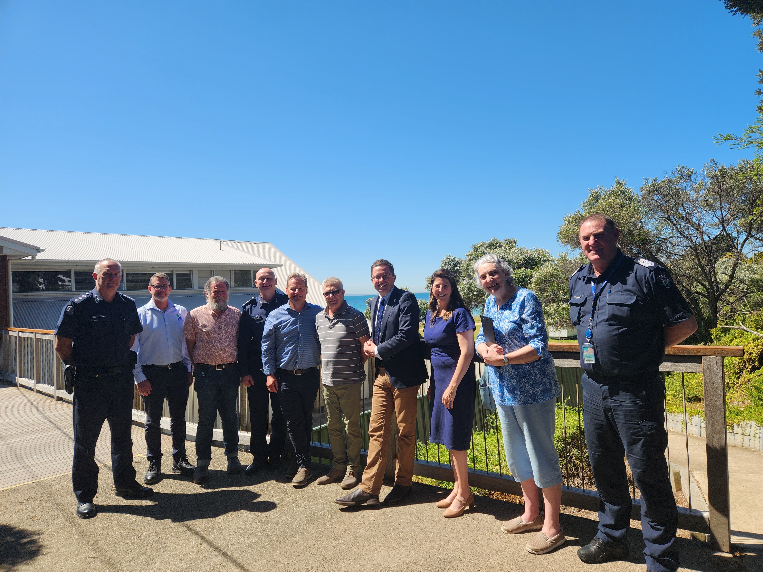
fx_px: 507
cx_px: 382
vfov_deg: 58.9
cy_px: 286
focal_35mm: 23
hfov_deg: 73.9
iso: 20
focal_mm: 5.4
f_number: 1.8
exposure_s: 1/1272
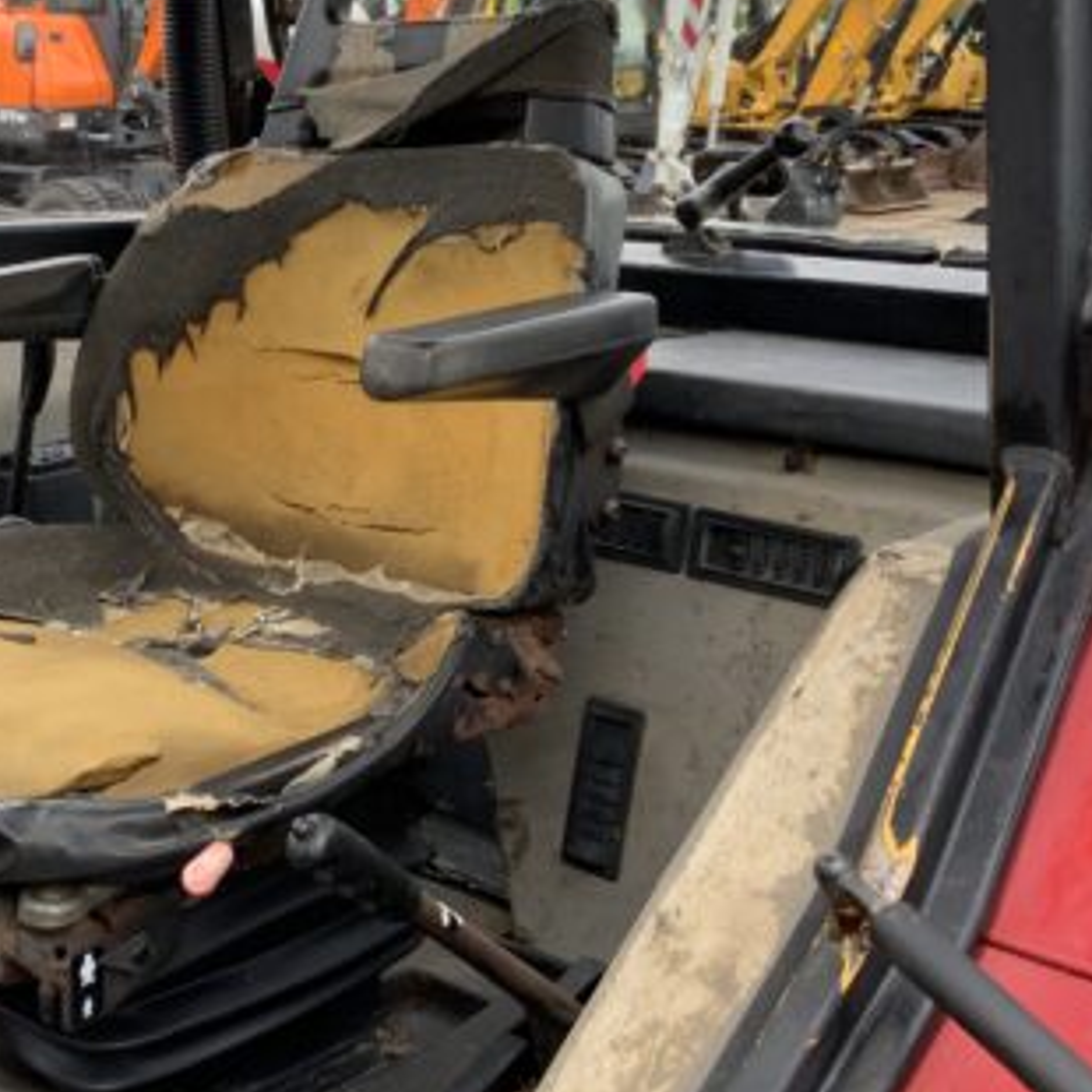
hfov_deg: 31.6
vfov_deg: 32.1
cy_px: 447
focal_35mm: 53
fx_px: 1892
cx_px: 257
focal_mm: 3
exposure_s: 1/122
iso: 32
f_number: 1.8
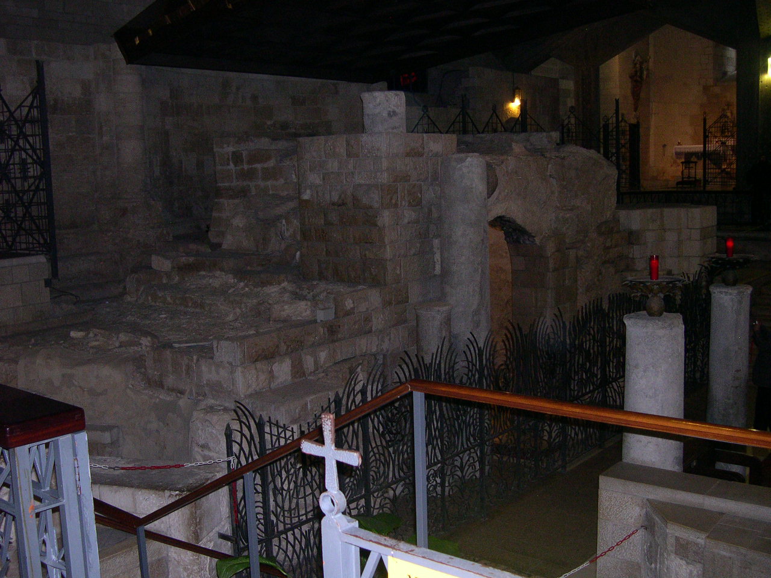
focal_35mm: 38
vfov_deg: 37.7
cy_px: 289
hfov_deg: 49.0
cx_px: 386
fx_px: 846
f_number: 2.8
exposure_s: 1/60
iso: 400
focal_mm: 8
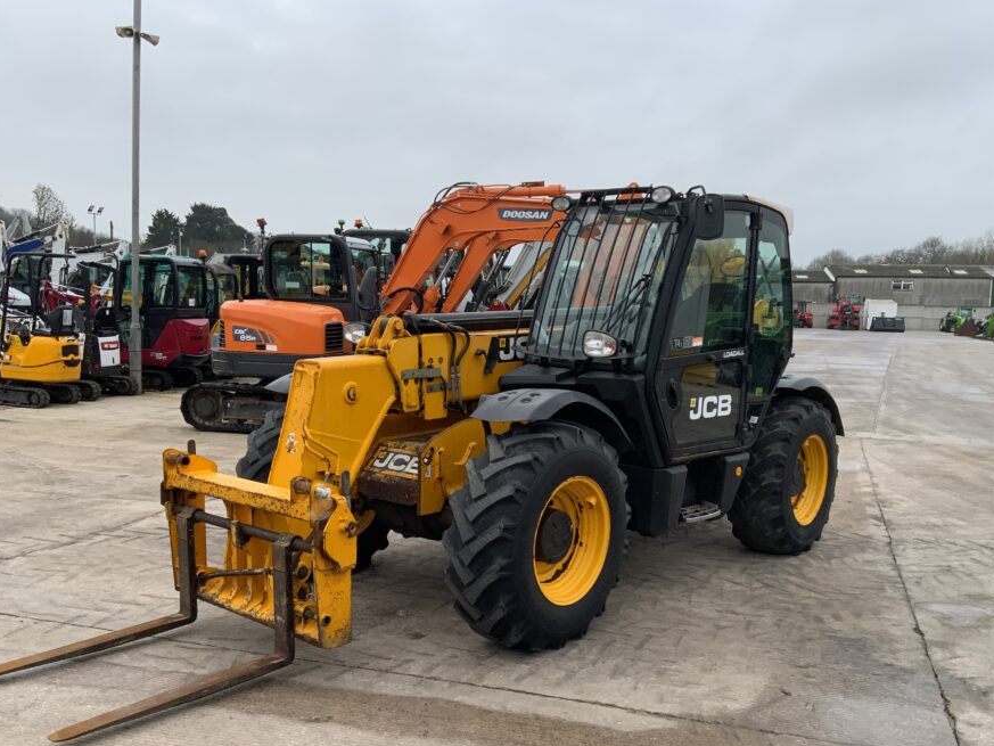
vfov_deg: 41.7
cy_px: 428
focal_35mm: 34
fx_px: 976
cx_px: 506
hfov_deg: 53.9
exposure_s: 1/728
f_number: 1.8
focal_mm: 3
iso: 16
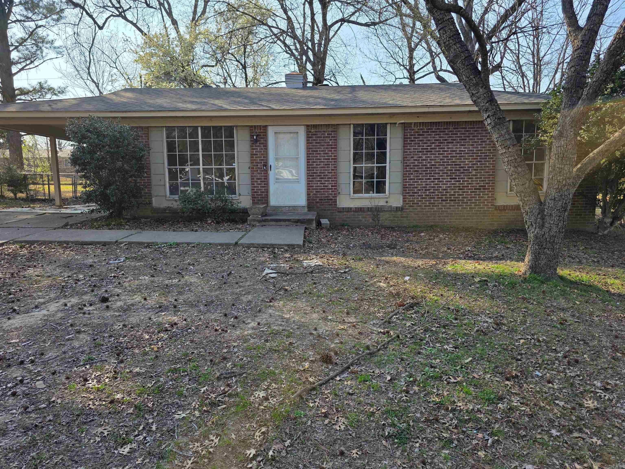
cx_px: 312
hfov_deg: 73.9
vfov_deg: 58.9
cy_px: 234
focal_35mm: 23
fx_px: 415
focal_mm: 6.3
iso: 80
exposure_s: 1/5000
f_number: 1.7
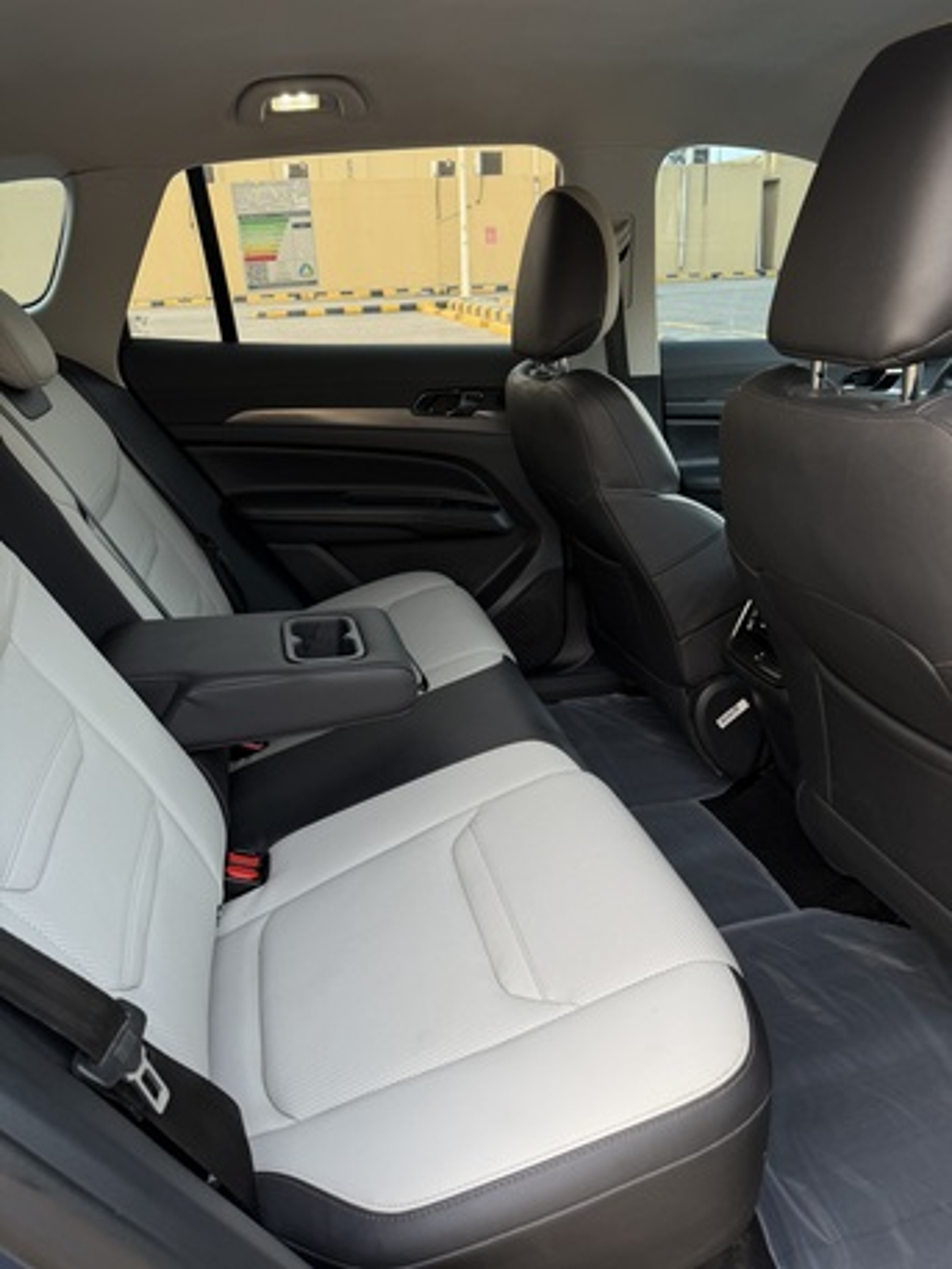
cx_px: 476
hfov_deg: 56.8
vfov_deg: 71.6
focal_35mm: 24
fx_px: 880
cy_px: 634
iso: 125
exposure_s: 1/121
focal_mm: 6.76
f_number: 1.78
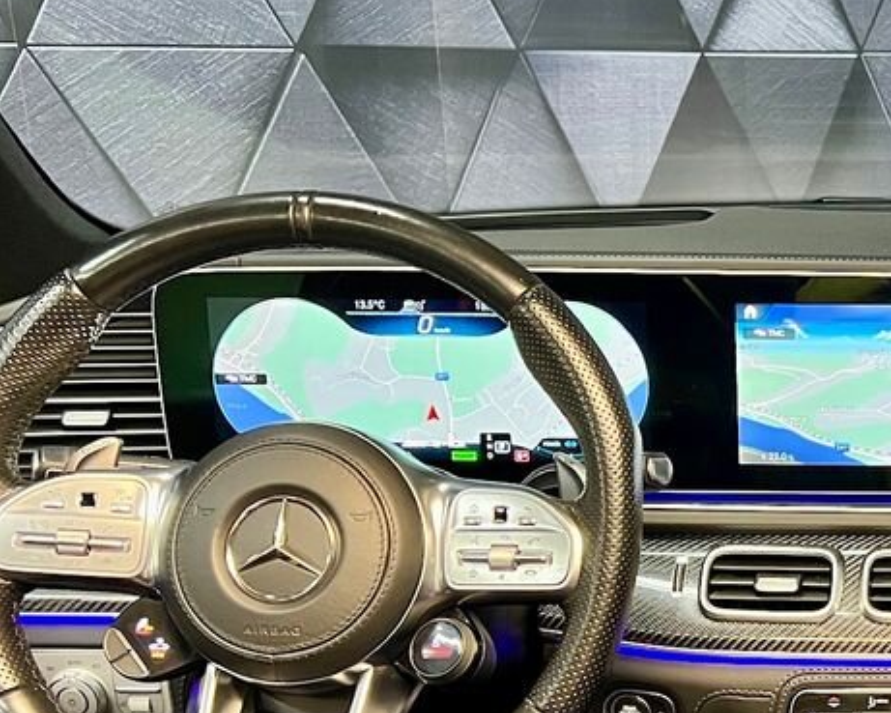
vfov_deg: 22.8
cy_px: 574
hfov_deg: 26.3
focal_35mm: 66
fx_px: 1741
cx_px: 1001
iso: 500
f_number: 1.5
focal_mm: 5.7
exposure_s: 1/53
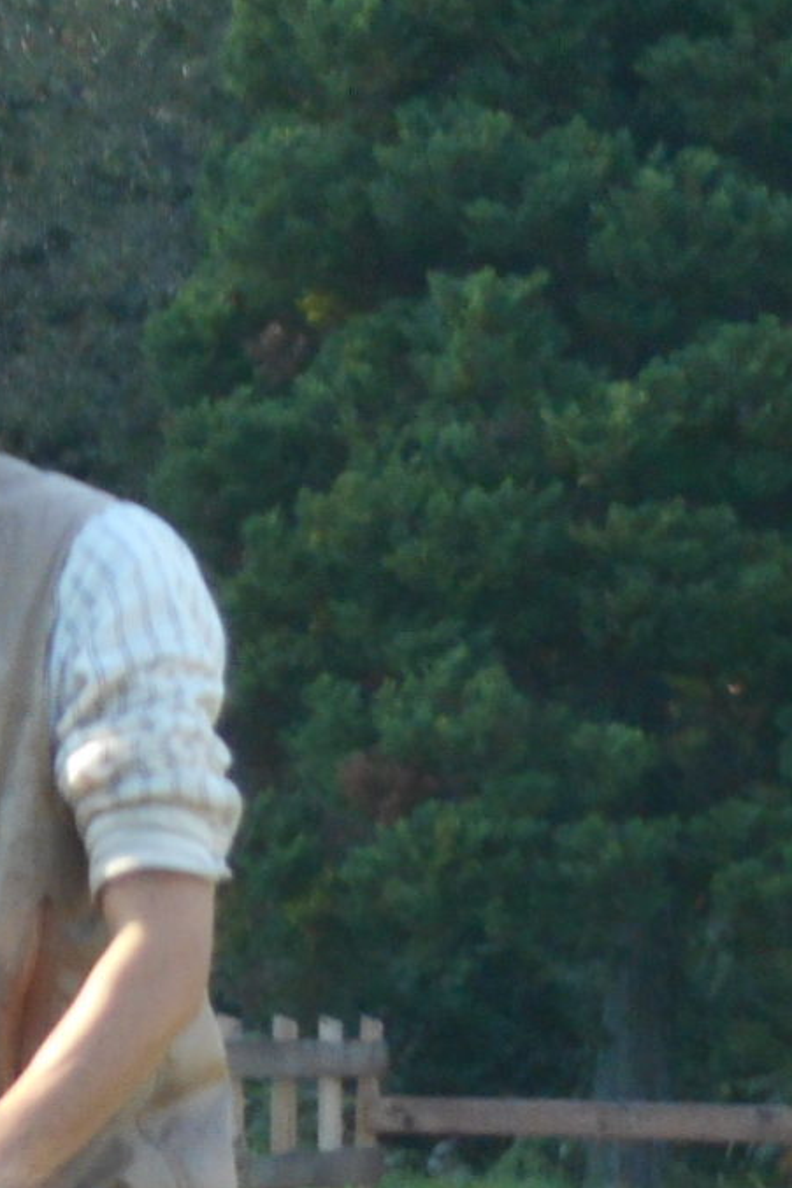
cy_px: 1148
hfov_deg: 3.4
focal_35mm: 409
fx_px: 13503
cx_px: -133
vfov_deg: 5.0
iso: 280
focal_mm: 23
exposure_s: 1/125
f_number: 6.5
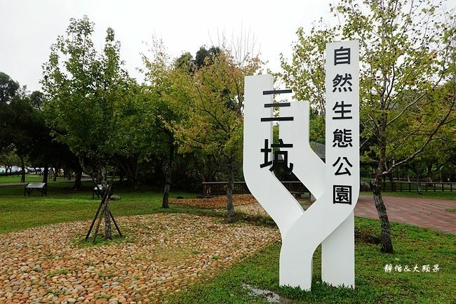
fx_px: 304
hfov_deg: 73.8
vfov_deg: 53.1
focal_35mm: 24
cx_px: 228
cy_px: 152
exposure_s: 1/160
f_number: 2.8
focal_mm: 9
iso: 125
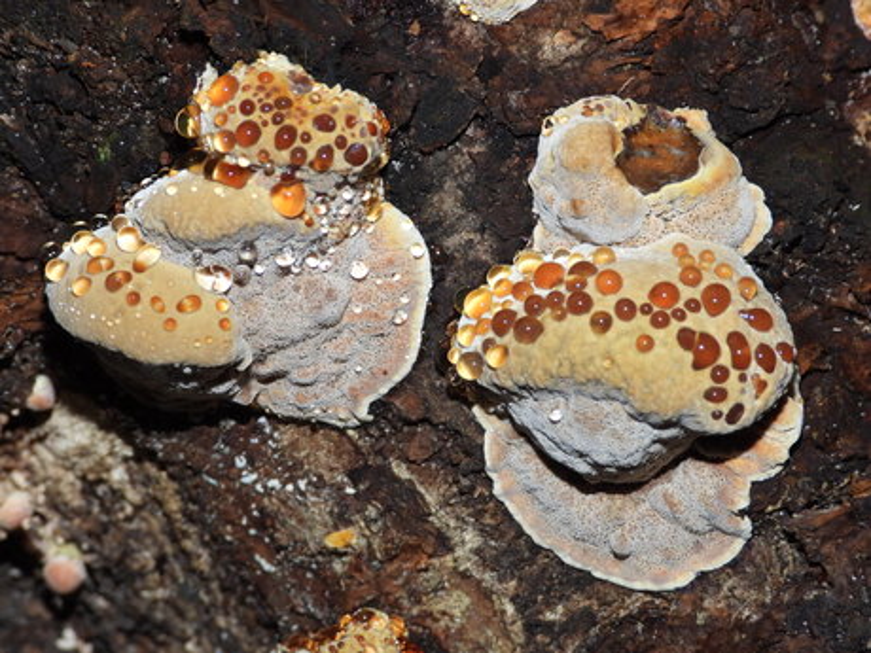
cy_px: 326
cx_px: 436
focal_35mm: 300
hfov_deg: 6.6
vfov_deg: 5.0
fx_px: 7549
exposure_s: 1/125
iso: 200
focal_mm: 53.9
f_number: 4.5
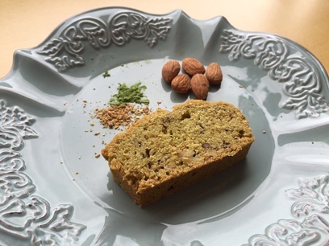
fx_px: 276
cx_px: 164
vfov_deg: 48.2
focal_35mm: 29
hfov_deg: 61.7
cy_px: 123
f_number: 2.2
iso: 32
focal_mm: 4.15
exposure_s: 1/163
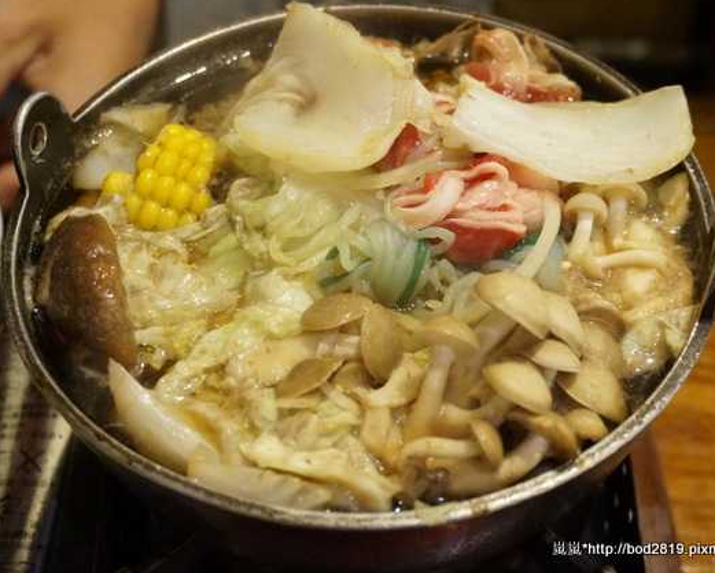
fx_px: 1134
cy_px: 284
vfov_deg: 28.3
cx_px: 371
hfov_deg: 35.0
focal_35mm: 54
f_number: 5
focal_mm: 31
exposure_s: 1/30
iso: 3200
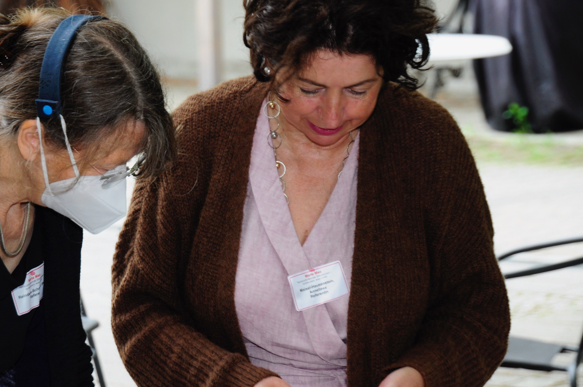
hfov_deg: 11.5
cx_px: 198
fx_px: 2891
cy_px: 180
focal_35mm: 179
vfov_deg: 7.7
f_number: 5.3
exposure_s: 1/60
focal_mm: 85
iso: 280
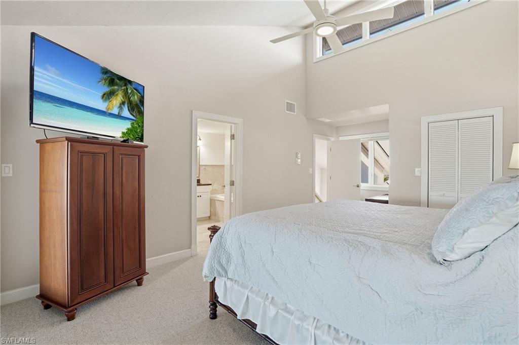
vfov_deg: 73.7
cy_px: 172
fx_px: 230
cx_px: 260
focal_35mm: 16
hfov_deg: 96.8
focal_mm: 16
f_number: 9
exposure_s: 1/50
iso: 400
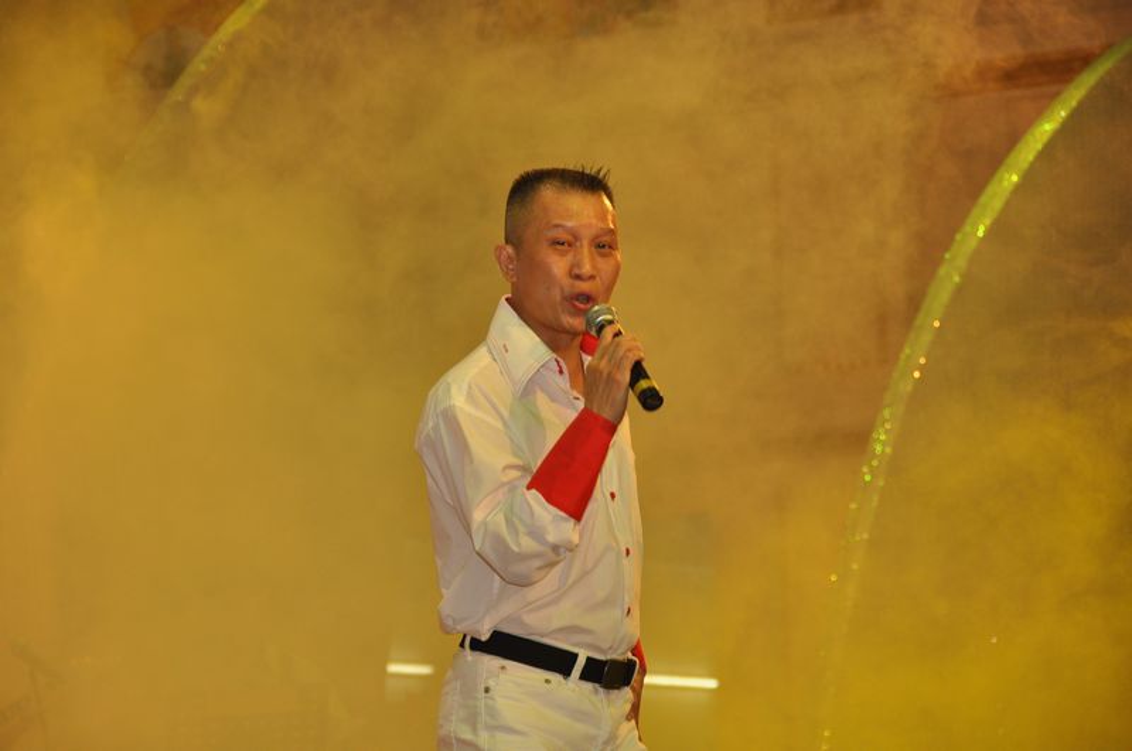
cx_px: 566
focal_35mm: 158
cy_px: 376
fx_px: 4945
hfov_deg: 13.1
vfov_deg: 8.7
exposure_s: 1/60
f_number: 6.3
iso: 450
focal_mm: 105
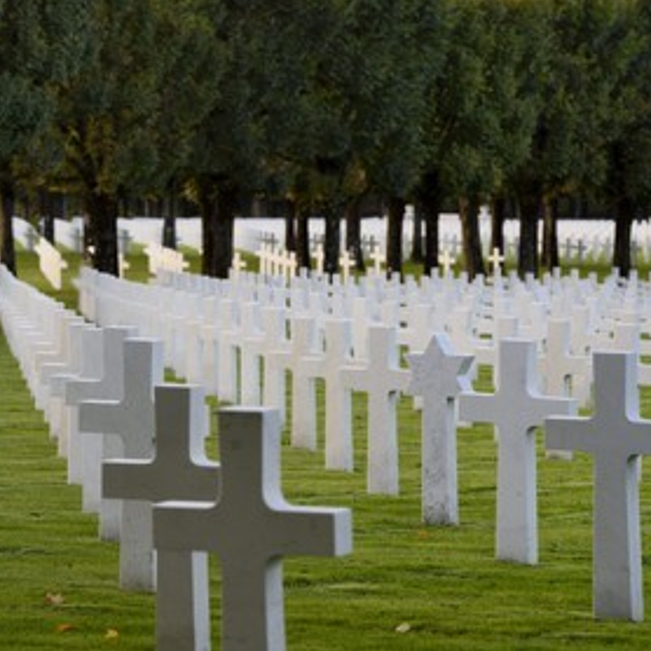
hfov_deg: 6.8
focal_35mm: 257
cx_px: 274
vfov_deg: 6.8
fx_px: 5468
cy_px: 326
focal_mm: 200
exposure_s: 1/125
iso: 400
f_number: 9
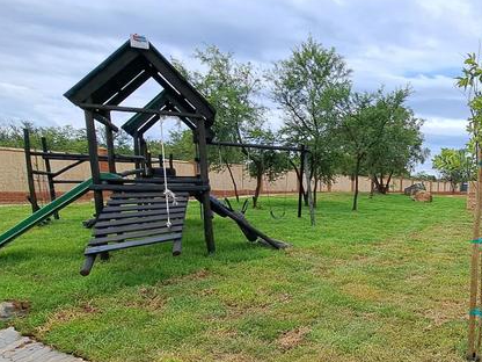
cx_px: 404
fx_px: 348
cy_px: 252
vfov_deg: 53.4
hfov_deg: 61.8
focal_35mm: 25
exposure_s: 1/1727
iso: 50
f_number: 2.2
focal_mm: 1.74
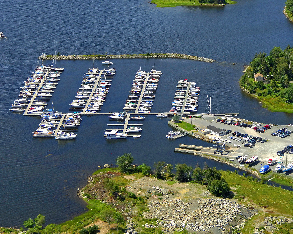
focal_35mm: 95
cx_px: 202
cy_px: 110
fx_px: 824
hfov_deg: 20.1
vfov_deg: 16.2
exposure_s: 1/1000
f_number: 6.7
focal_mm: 48
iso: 400
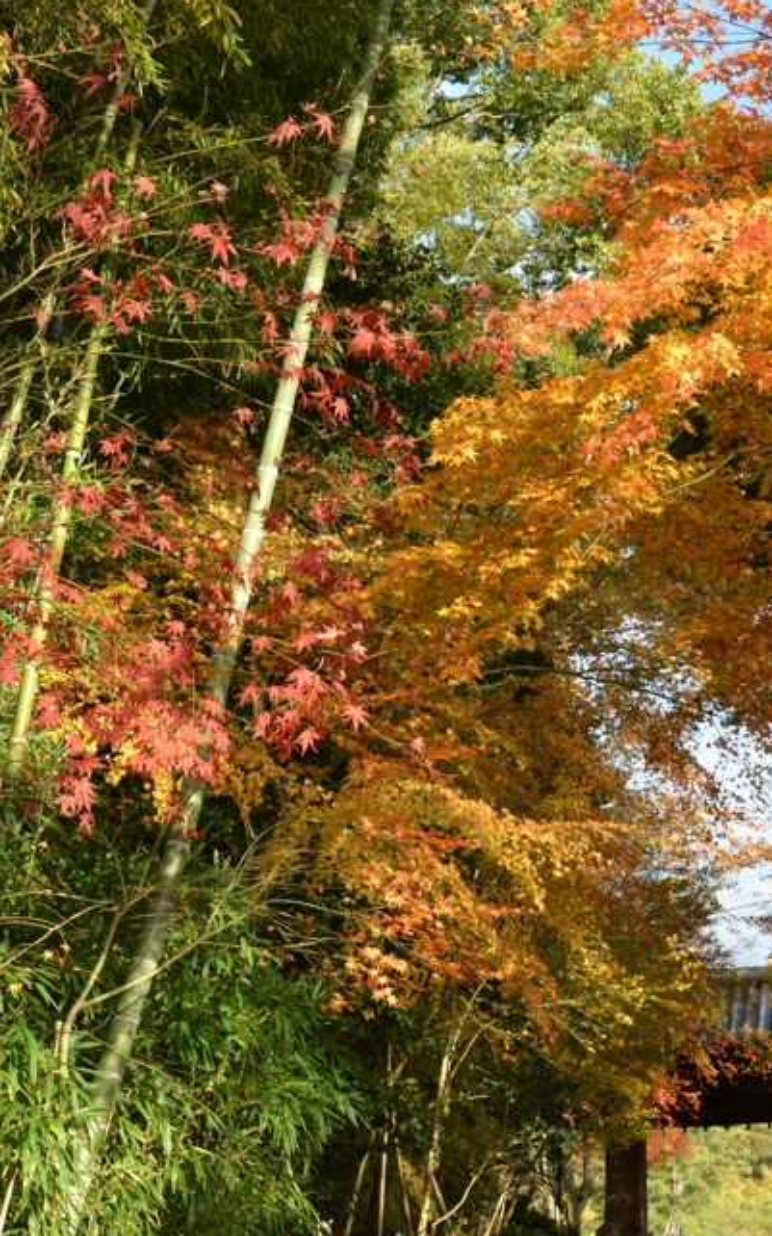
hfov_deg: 21.0
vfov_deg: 33.6
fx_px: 2048
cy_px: 645
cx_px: 676
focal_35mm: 61
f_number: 5.6
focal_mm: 25
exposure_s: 1/125
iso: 200
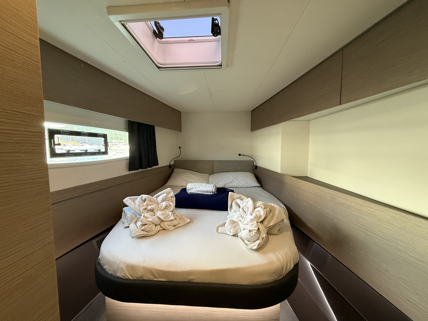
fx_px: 173
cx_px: 214
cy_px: 160
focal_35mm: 14
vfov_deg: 85.7
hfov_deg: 102.1
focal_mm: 2.22
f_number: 2.2
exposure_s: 1/60
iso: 500
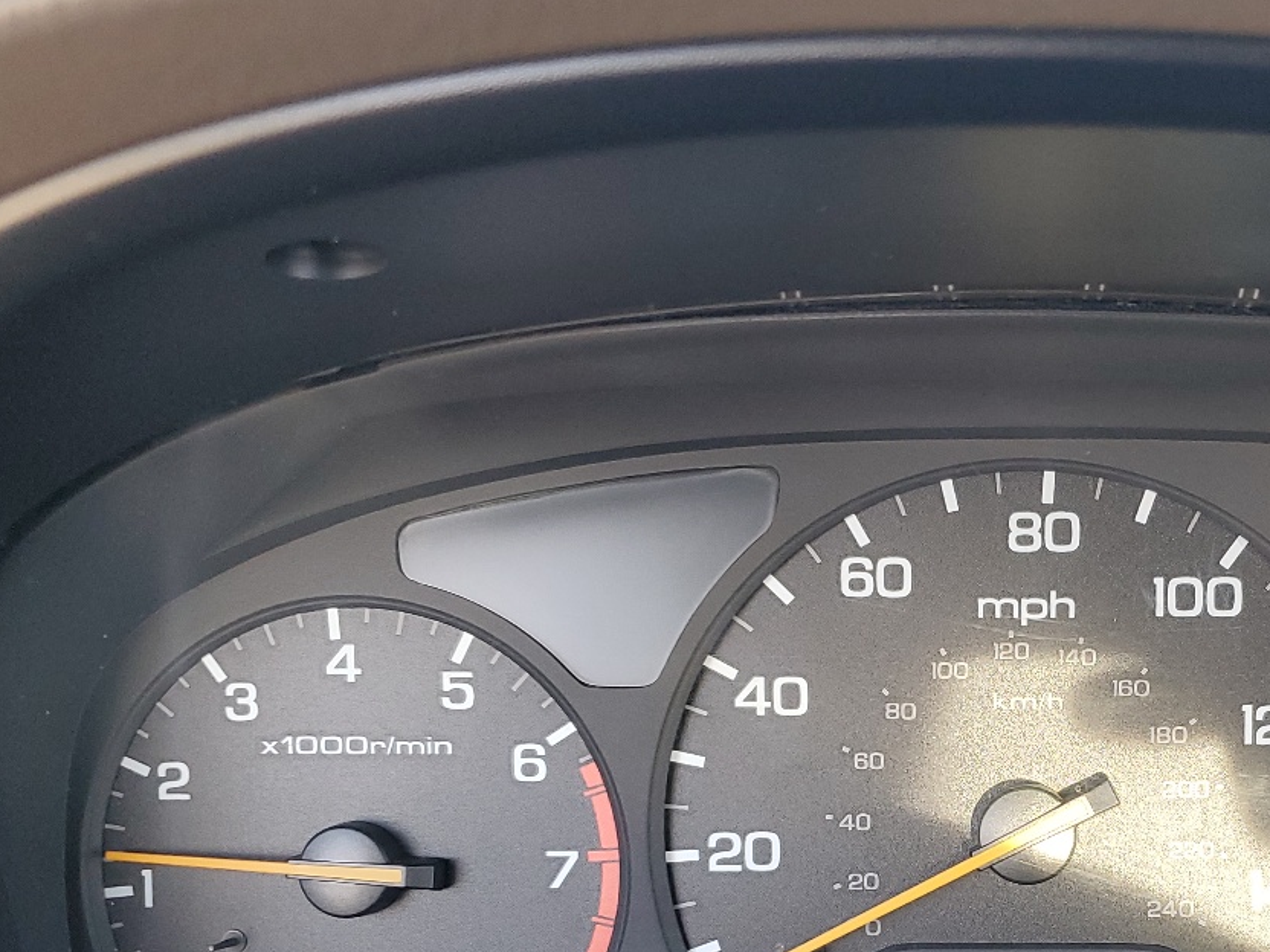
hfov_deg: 36.6
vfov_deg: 28.2
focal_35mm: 50
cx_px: 1056
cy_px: 830
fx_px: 1834
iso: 90
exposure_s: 1/120
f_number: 1.5
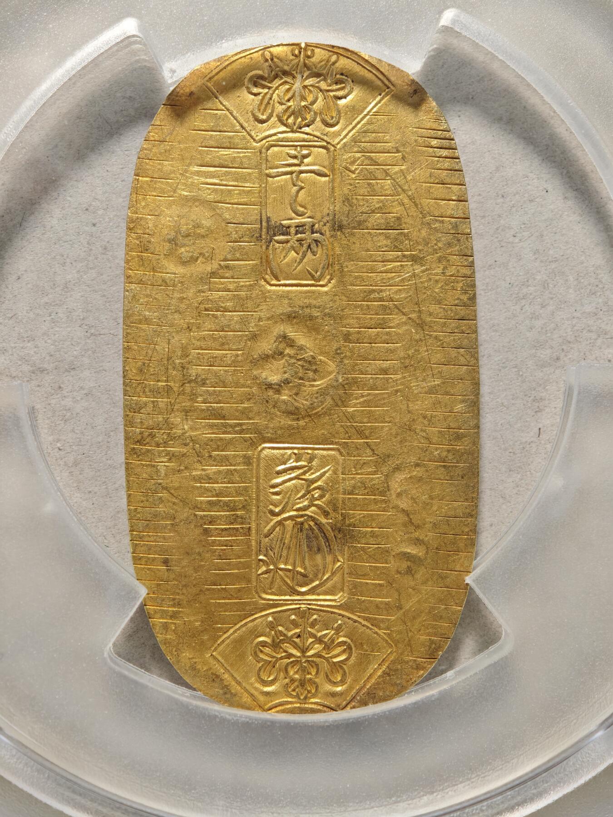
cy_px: 408
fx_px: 1417
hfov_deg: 24.4
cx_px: 306
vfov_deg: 32.2
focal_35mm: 60
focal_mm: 9
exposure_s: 1/102
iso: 1000
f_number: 2
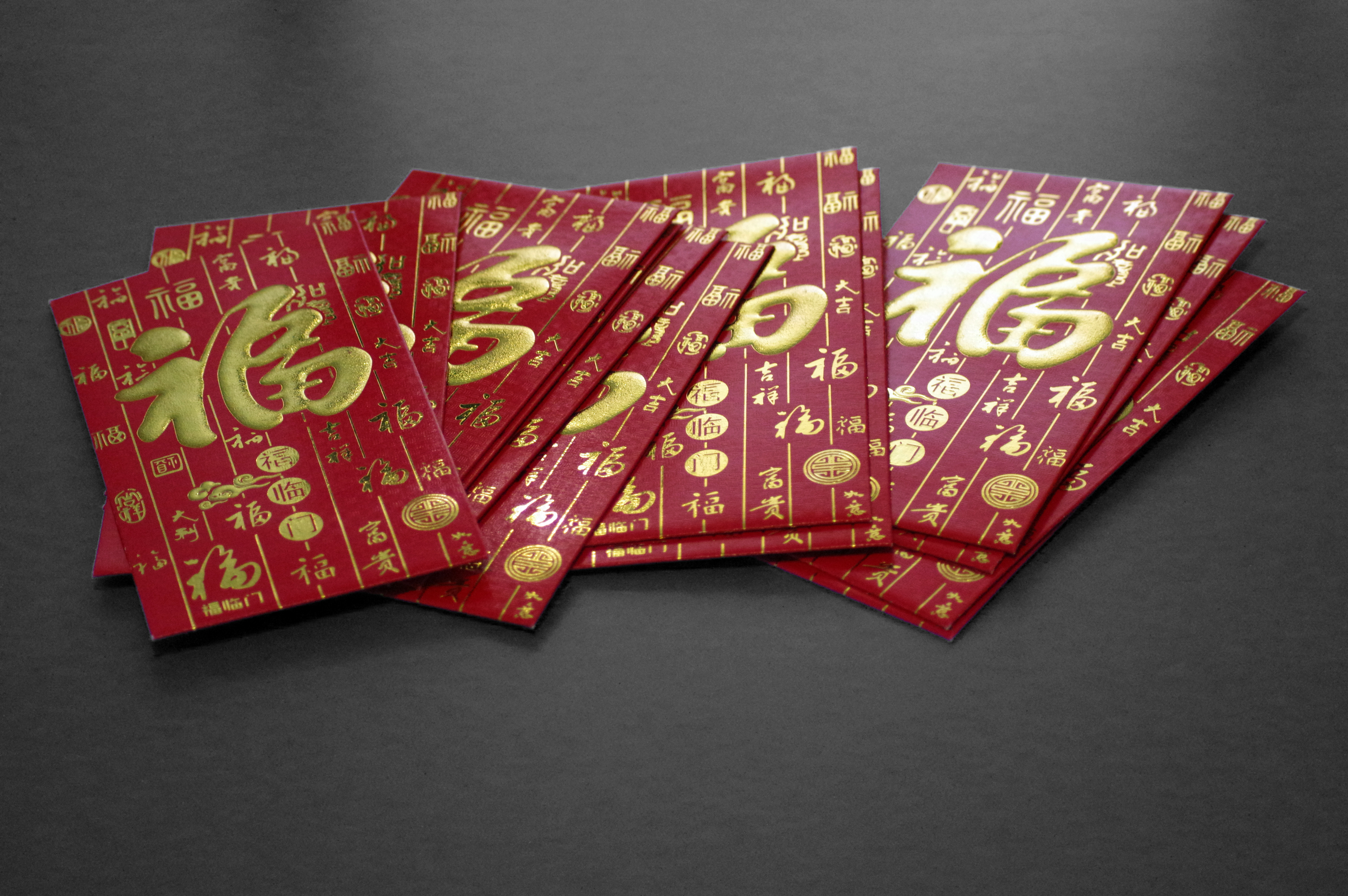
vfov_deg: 13.0
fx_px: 3928
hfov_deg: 19.5
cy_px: 448
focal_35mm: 105
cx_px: 674
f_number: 4
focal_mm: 70
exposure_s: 1/125
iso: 3200
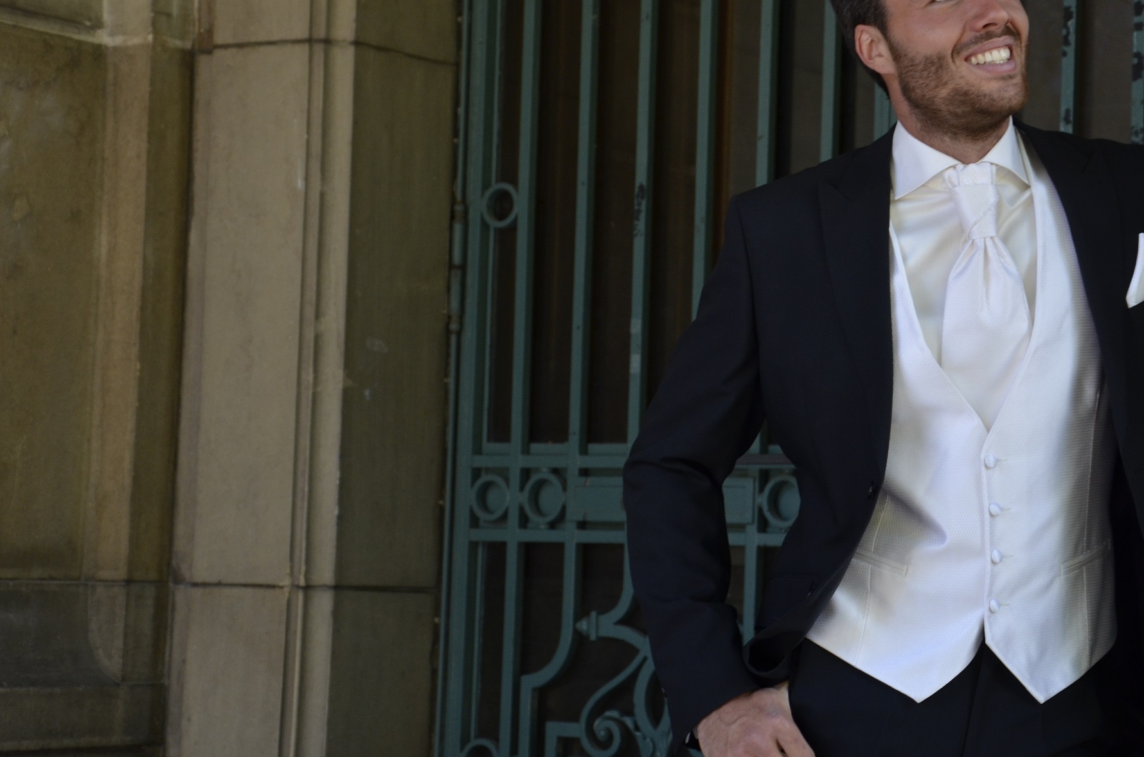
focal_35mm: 108
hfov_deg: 18.9
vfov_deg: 12.6
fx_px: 3425
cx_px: 757
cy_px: 331
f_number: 5
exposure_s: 1/125
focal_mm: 52
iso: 400
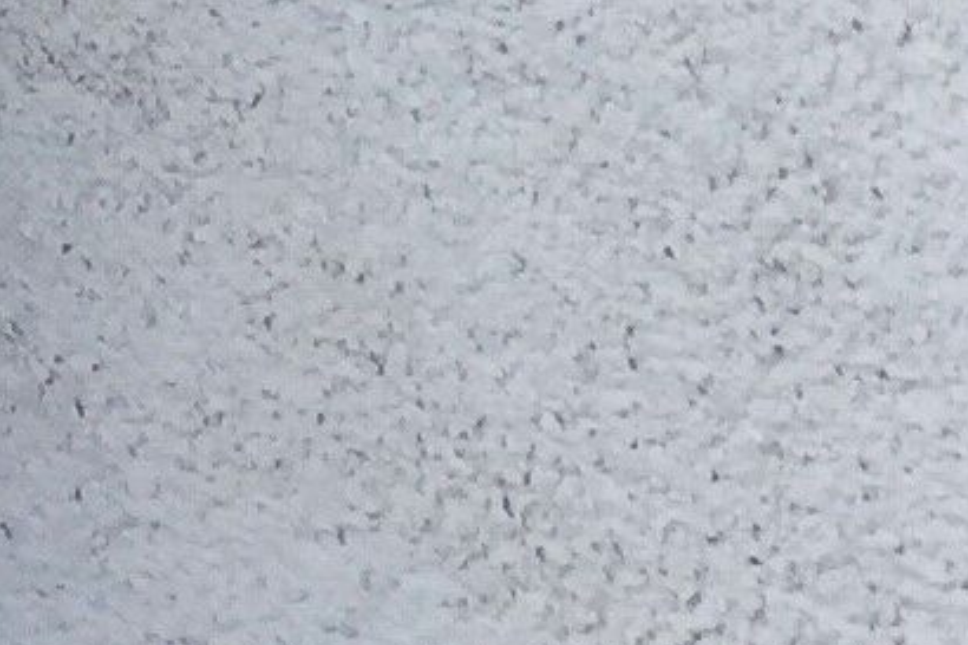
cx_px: -1570
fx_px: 6450
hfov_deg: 7.8
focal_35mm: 240
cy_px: -2686
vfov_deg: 4.7
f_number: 2.2
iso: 32
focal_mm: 4.15
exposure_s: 1/380
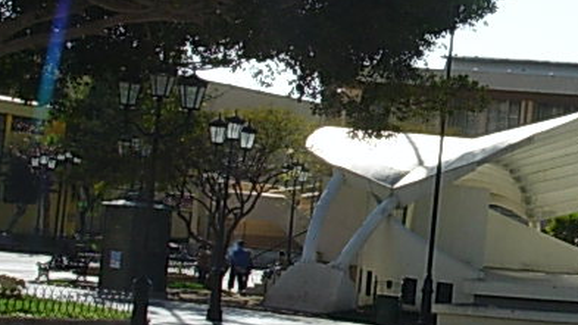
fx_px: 1655
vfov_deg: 11.2
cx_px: 659
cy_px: 99
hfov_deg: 18.9
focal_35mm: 108
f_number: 4.9
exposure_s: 1/527
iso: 50
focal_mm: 6.3
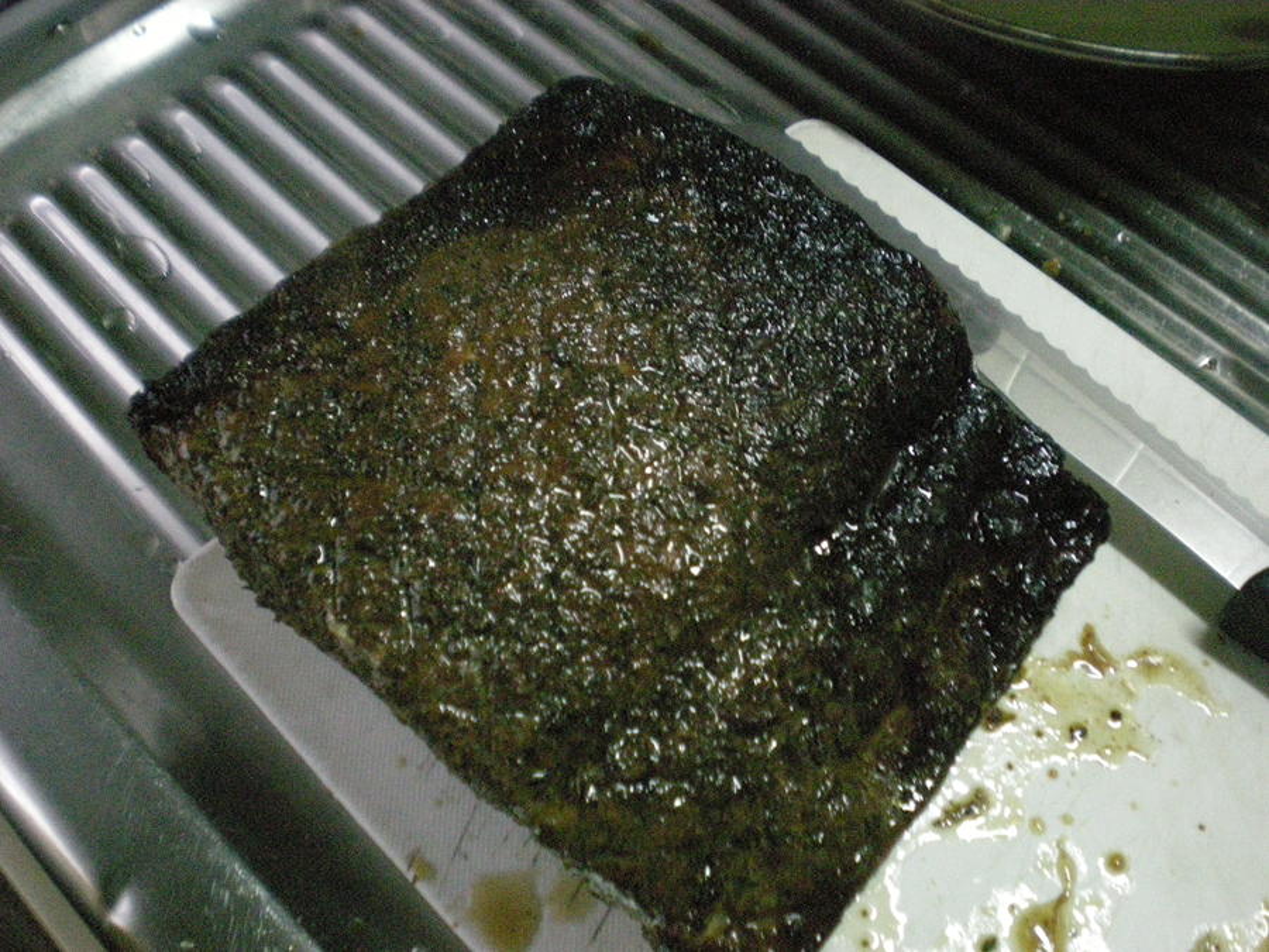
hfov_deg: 49.0
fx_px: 1393
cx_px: 634
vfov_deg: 37.7
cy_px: 476
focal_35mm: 38
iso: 1000
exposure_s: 1/47.2
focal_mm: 6.3
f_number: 3.1
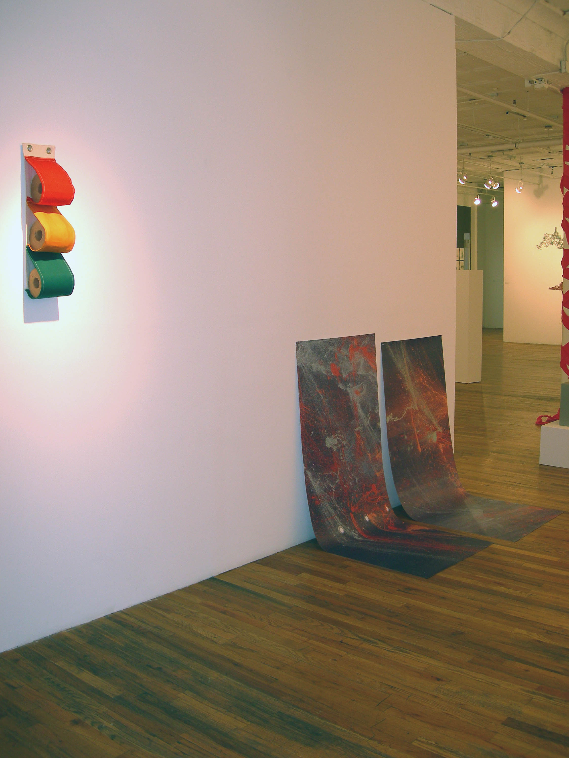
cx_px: 284
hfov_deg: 37.7
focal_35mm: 38
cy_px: 379
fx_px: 833
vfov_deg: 49.0
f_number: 2.8
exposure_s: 1/30
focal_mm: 7.8
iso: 50
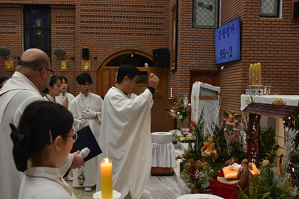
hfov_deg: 50.7
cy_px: 116
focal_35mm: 38
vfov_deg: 35.0
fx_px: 316
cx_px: 151
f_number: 5
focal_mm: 32
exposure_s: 1/125
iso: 2000
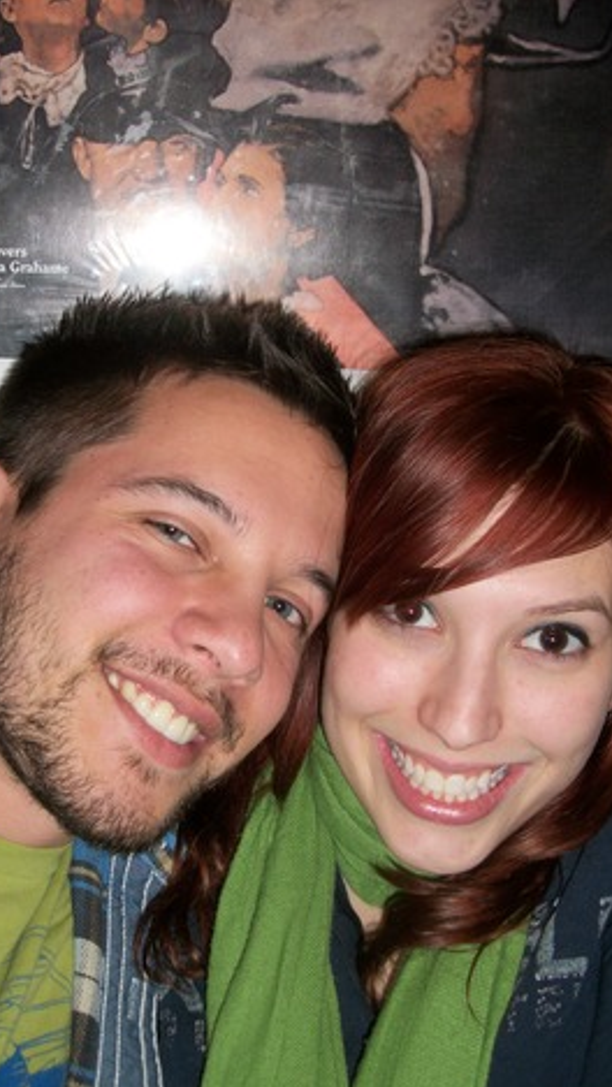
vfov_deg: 51.6
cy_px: 554
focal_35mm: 39
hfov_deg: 30.2
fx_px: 1125
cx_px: 202
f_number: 3.1
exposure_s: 1/30
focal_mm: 6.3
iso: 80
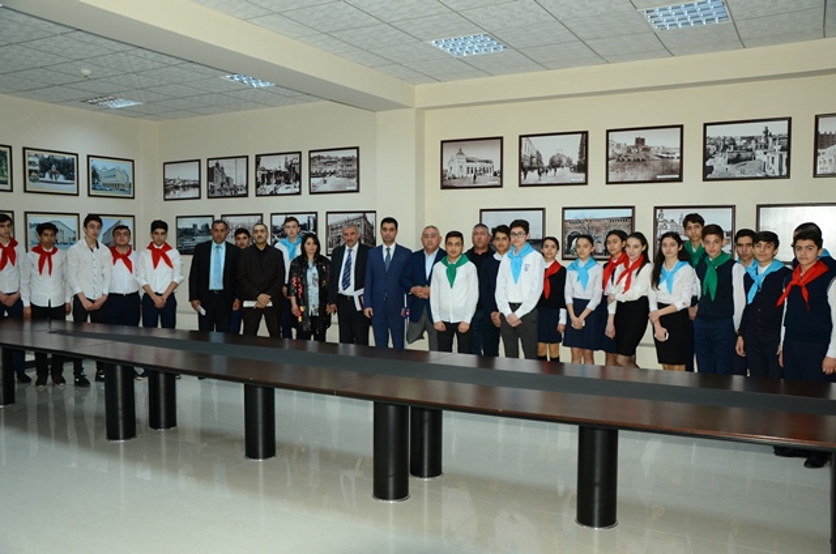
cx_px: 418
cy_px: 277
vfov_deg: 41.5
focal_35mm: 32
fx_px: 730
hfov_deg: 59.6
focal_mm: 21
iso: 500
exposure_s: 1/60
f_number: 4.5
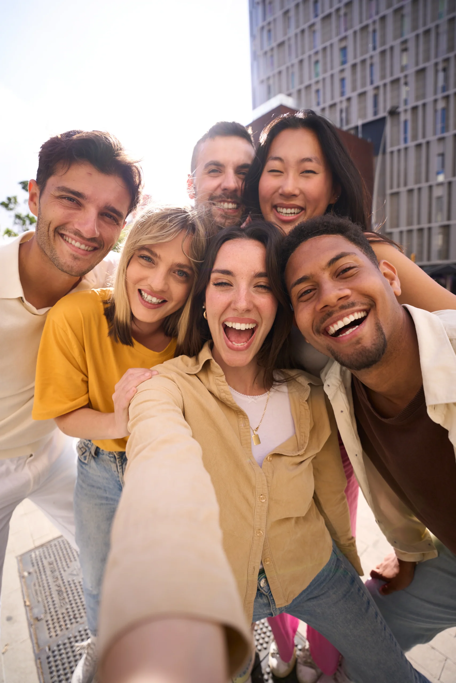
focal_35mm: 16
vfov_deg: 96.7
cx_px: 228
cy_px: 342
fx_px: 304
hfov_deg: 73.8
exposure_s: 1/1600
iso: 160
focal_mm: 16
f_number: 2.8
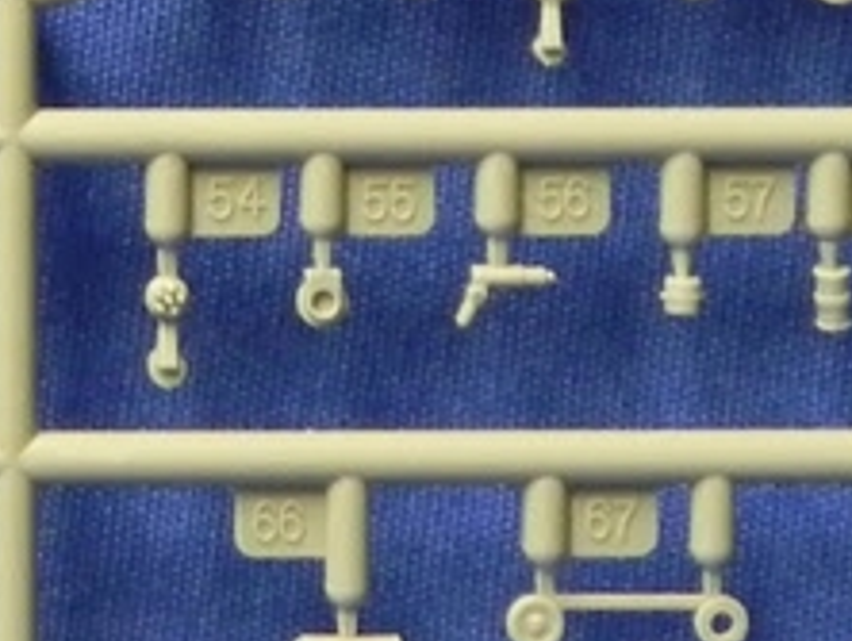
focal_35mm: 190
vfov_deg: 7.7
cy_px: -265
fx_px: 4682
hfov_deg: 10.2
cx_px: -288
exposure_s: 1/20.2
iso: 400
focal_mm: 5.9
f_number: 2.8
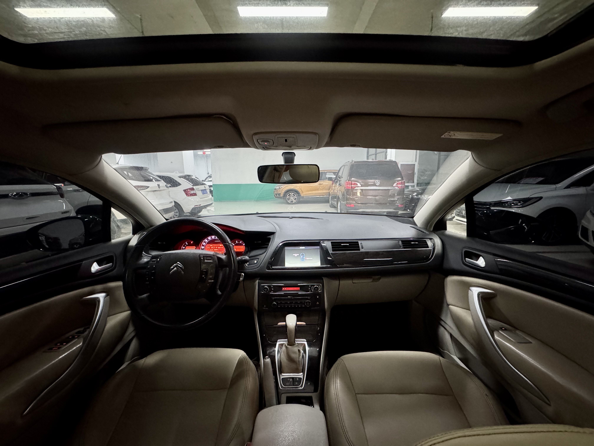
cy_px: 223
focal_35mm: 14
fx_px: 240
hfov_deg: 102.1
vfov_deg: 85.7
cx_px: 297
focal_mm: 2.22
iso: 1000
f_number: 2.2
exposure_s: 1/50
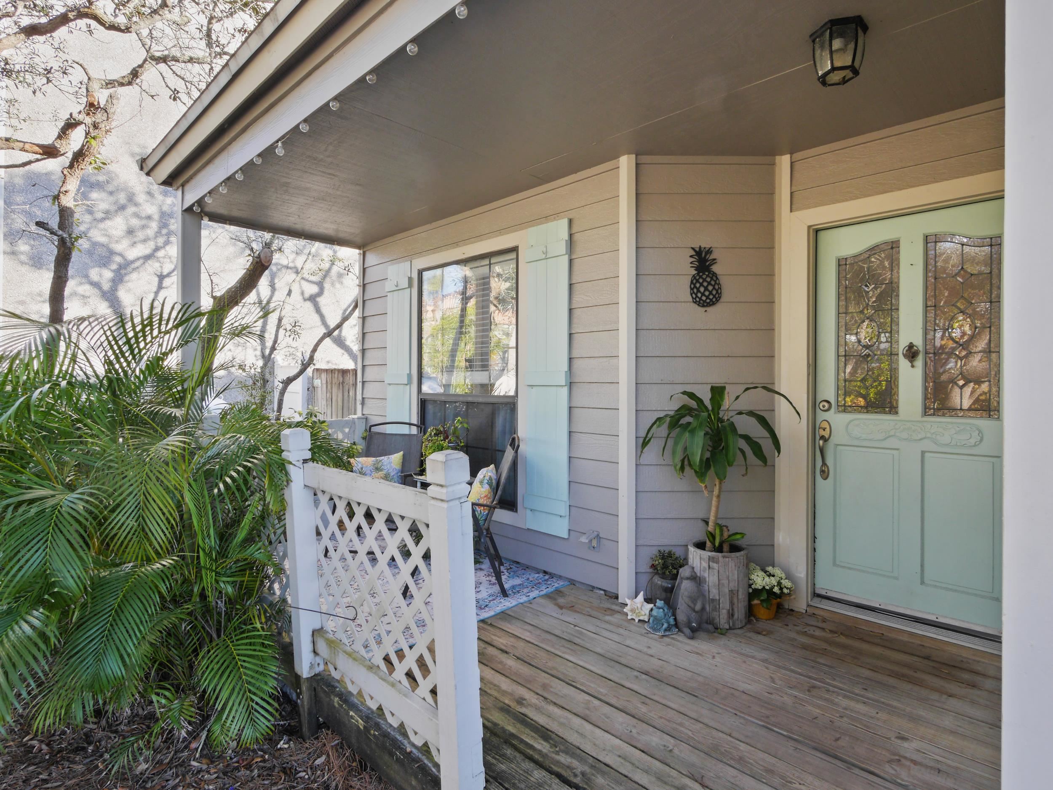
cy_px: 395
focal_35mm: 18
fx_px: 548
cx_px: 526
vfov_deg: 71.6
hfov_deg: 87.8
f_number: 11
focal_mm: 9
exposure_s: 1/20
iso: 400
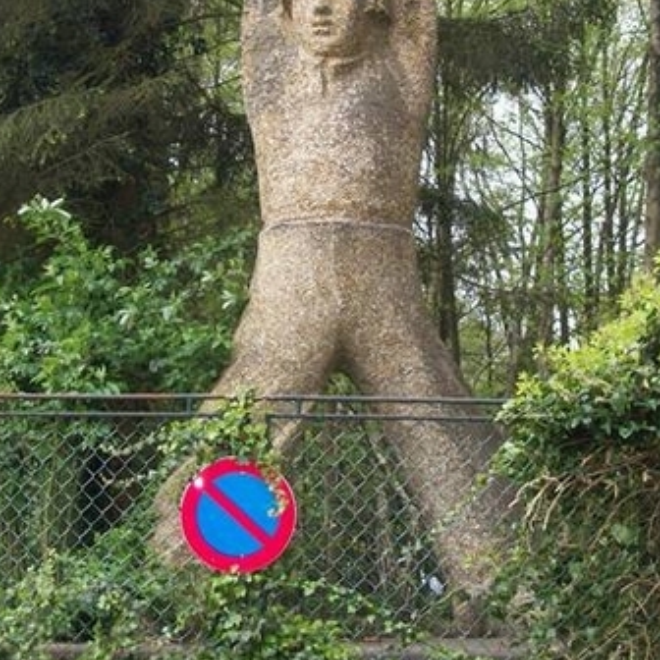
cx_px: 354
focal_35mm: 79
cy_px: 141
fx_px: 1704
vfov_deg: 21.7
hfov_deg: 21.9
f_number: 3.6
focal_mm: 8.8
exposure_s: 1/80
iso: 80
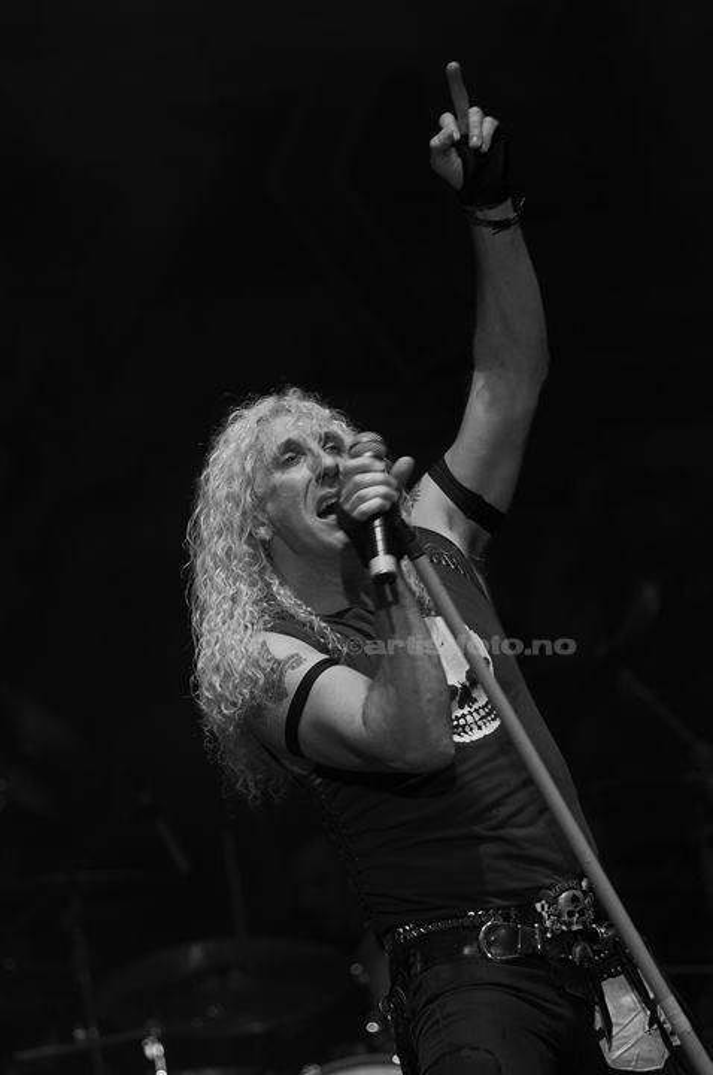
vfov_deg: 10.2
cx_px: 356
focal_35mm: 202
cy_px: 538
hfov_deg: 6.8
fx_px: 6033
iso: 400
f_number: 3.2
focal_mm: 135
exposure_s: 1/400
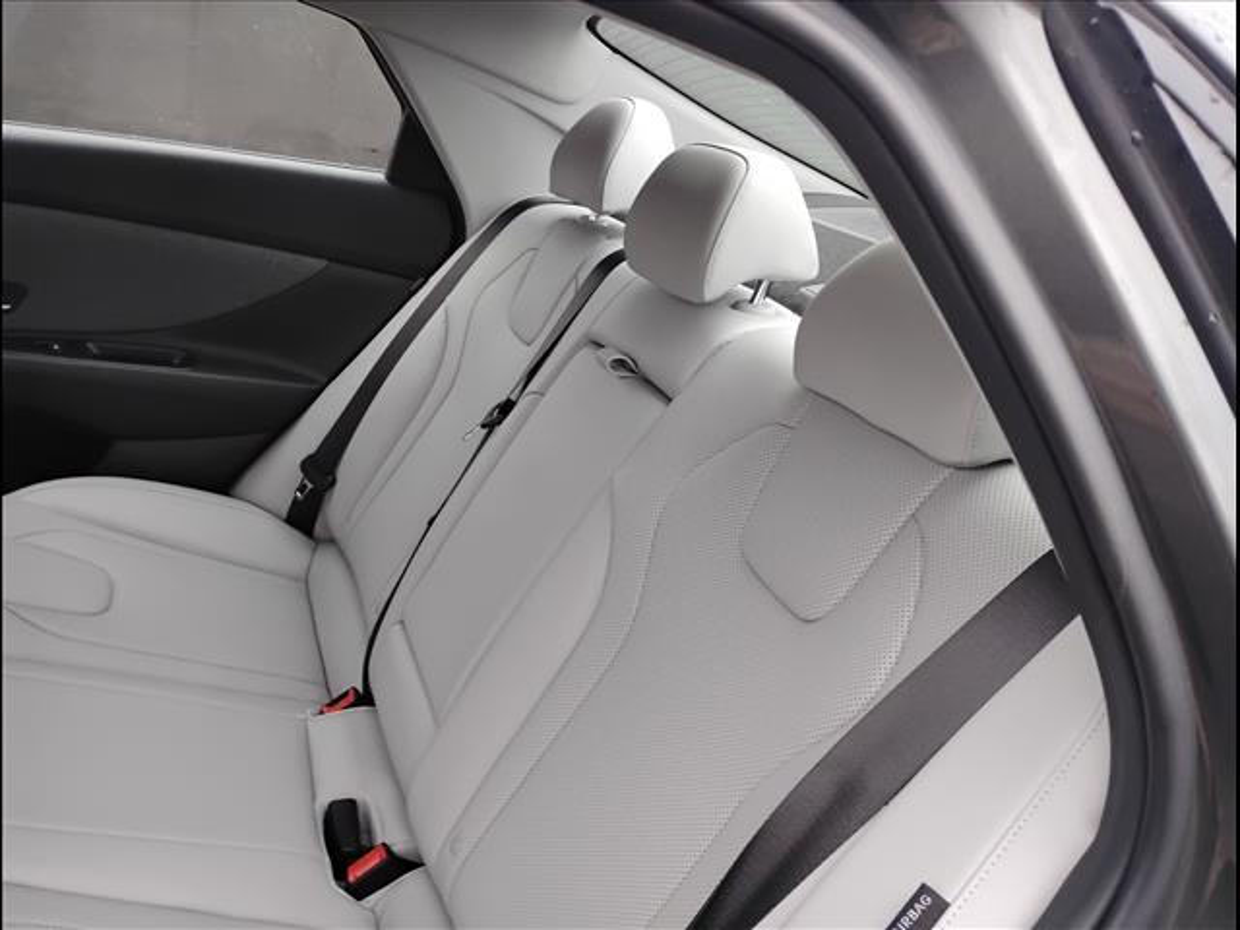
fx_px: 1003
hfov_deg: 63.4
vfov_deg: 49.7
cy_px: 465
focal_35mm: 28
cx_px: 620
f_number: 1.8
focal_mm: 4.26
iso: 831
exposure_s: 1/60.2
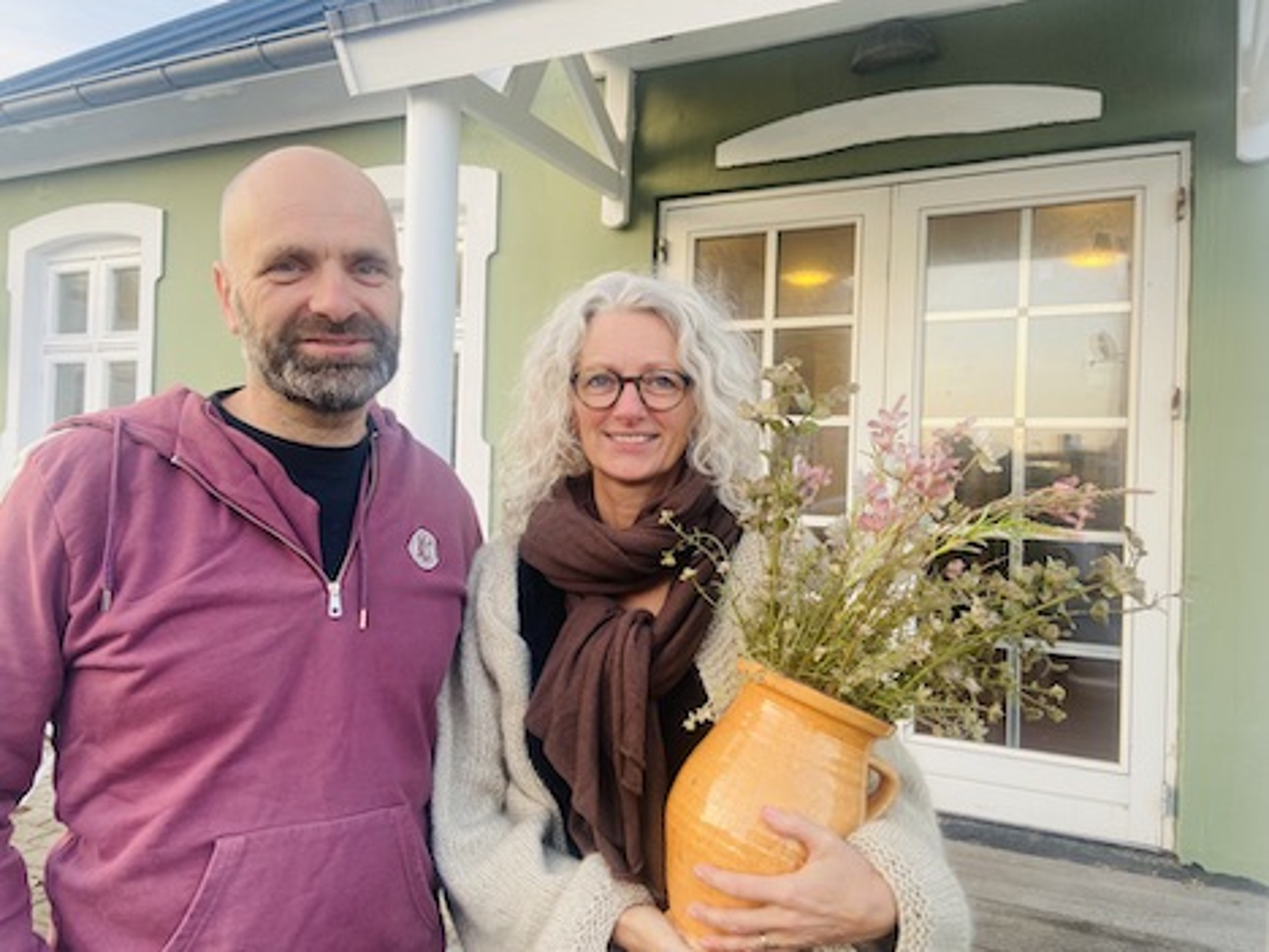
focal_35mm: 26
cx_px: 634
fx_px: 953
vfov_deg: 53.1
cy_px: 476
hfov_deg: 67.3
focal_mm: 4.25
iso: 64
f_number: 1.8
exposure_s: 1/122
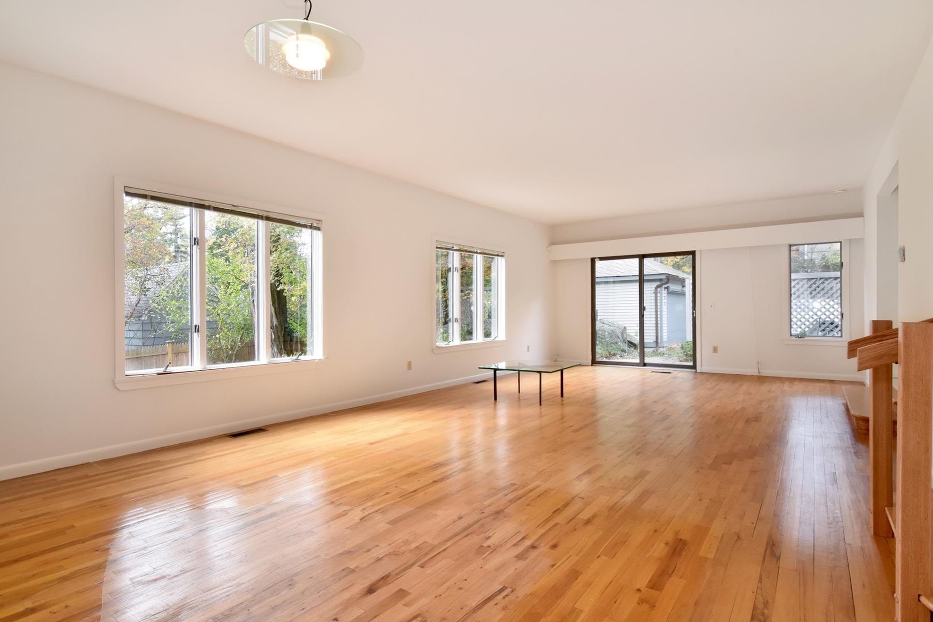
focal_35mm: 18
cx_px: 464
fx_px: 454
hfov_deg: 91.5
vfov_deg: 68.8
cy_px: 310
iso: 640
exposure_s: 1/50
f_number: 11
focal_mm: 11
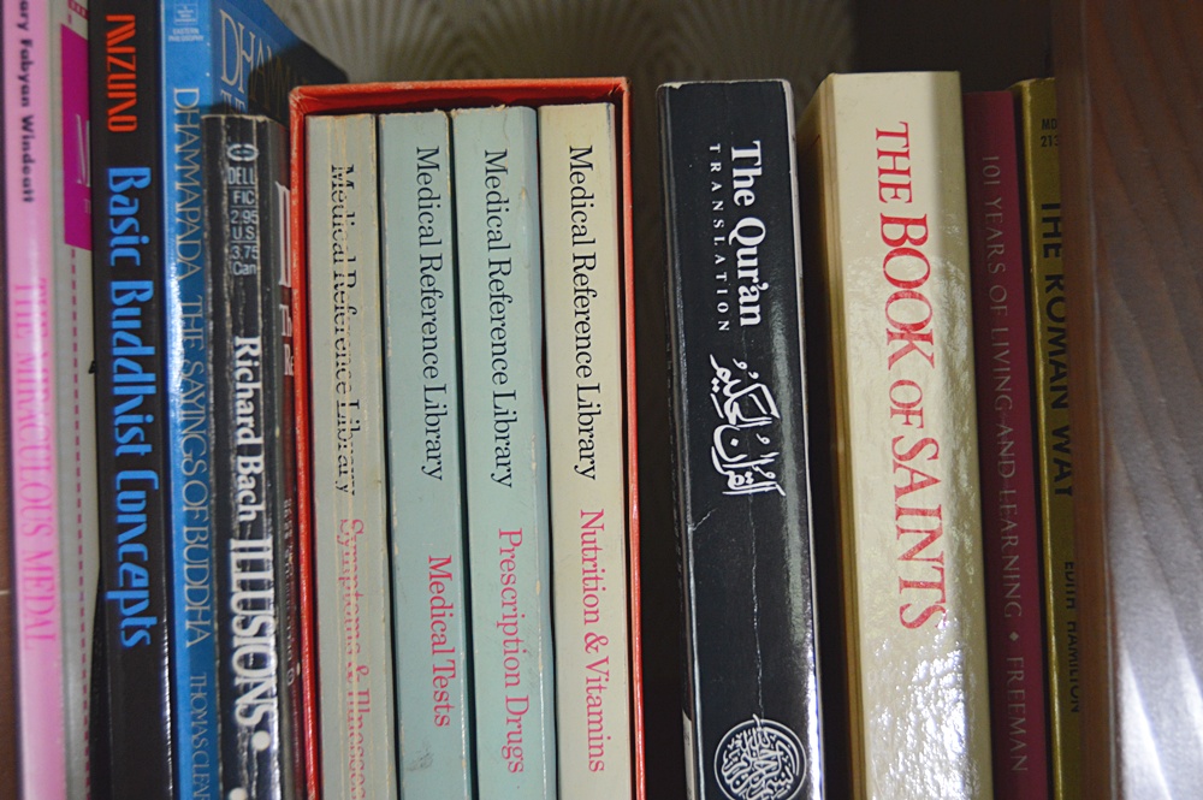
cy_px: 400
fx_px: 1553
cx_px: 602
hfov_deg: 42.4
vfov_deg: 28.9
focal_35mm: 46
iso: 900
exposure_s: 1/60
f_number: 4.2
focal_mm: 31
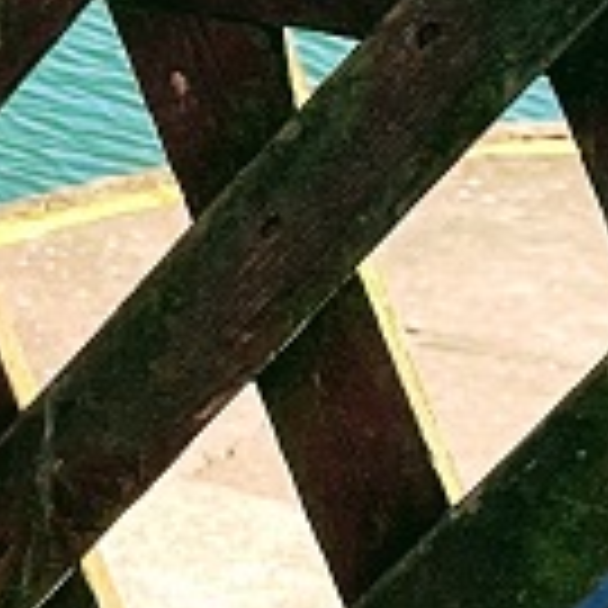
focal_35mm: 205
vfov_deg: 8.5
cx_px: -1369
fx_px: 4074
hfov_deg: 7.3
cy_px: 86
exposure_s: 1/2304
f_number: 1.6
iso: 32
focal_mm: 4.2
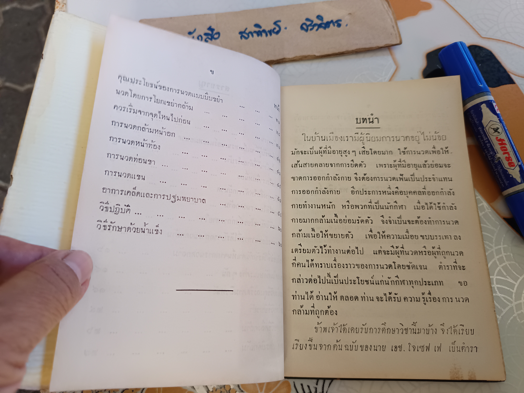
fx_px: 363
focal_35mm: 24
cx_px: 262
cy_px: 196
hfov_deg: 71.6
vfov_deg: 56.8
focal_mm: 5.31
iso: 731
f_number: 1.7
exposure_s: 1/50
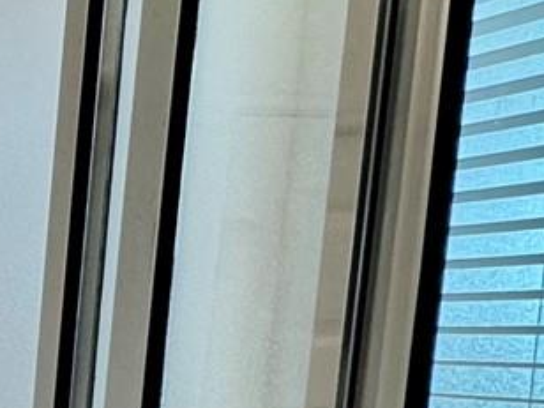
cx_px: -678
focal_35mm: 93
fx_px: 1462
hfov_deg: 15.0
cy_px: 519
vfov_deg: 15.2
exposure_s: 1/120
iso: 100
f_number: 2.2
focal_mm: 2.22
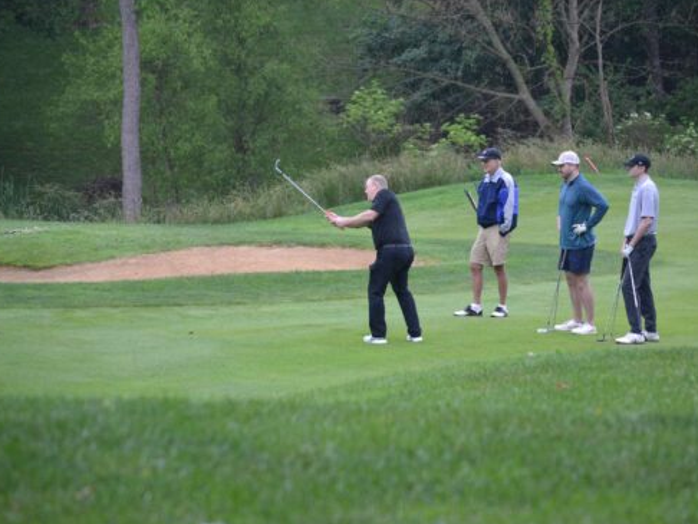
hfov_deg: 11.1
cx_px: 391
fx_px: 3582
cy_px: 258
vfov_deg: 8.4
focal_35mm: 178
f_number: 4.5
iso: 720
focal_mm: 105
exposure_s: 1/500
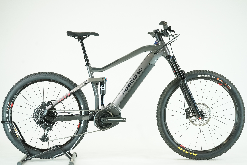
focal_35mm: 55
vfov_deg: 24.6
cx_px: 124
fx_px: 377
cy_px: 82
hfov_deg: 36.2
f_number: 5.6
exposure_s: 1/200
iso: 2500
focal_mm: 55
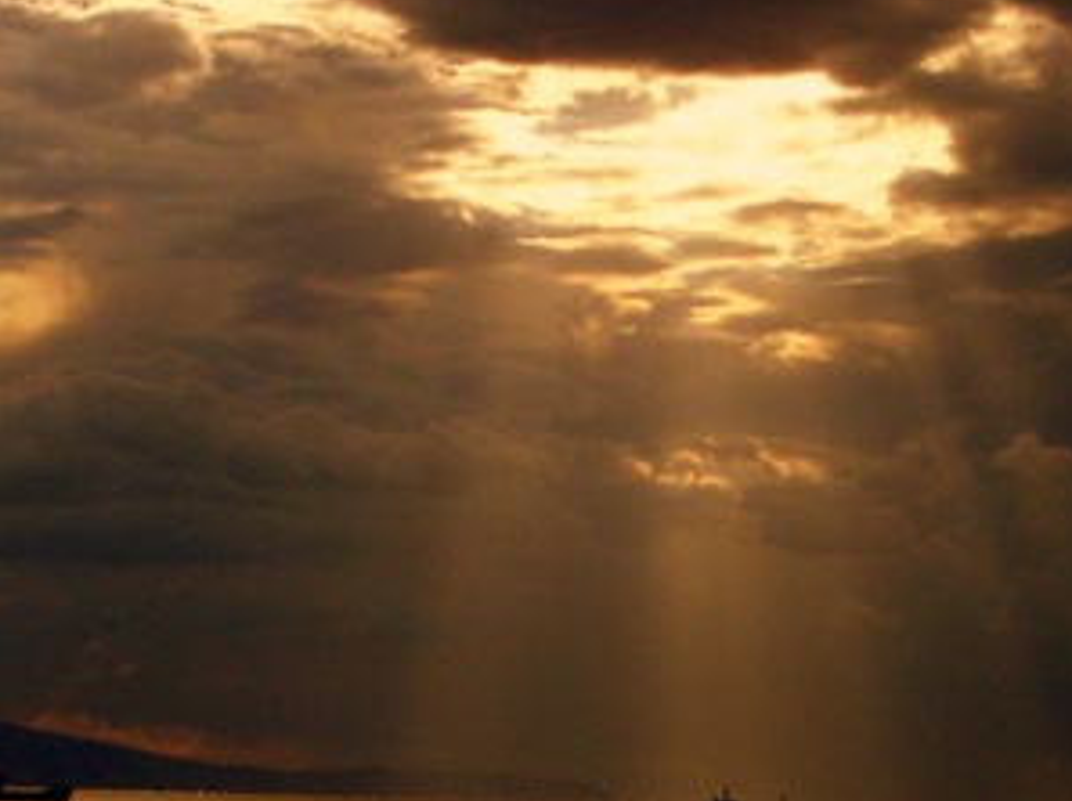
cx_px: 348
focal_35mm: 176
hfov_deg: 11.2
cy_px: 566
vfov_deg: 8.4
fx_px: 5444
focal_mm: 13.2
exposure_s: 1/1000
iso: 100
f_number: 6.3
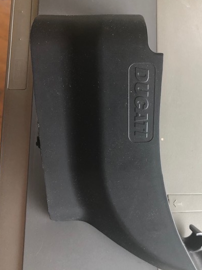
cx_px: 121
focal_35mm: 34
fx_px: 265
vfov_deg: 54.0
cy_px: 140
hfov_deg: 41.6
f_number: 1.8
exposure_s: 1/25
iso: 32
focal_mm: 3.99
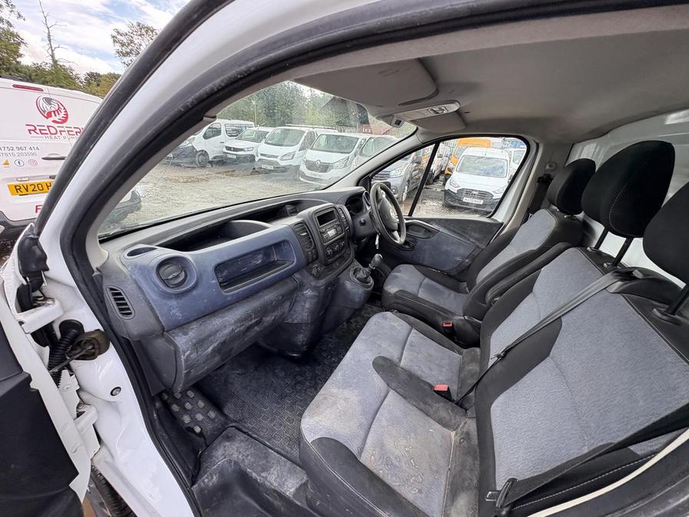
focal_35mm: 14
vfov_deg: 85.7
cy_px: 258
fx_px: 279
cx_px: 344
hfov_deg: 102.1
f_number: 2.2
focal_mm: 2.22
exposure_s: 1/131
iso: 80
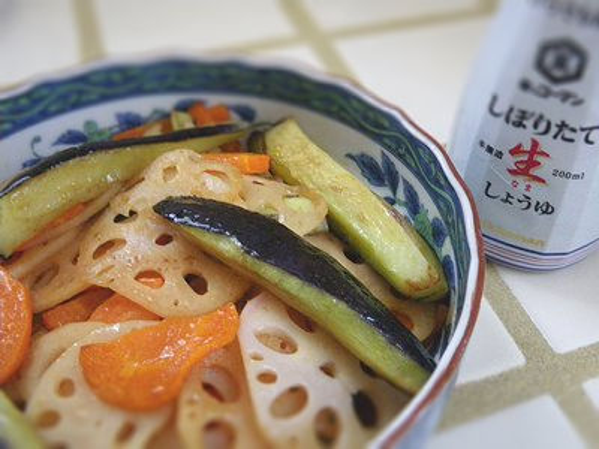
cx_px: 300
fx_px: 588
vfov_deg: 41.8
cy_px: 224
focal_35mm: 34
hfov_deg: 54.0
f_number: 3.8
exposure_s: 1/25
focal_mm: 6.1
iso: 800
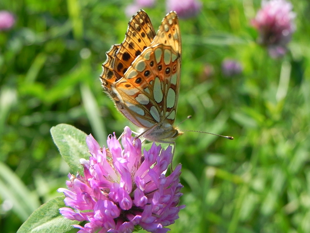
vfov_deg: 19.6
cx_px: 155
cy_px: 116
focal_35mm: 75
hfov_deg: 26.0
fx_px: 672
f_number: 5
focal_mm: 13.4
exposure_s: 1/592
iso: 160
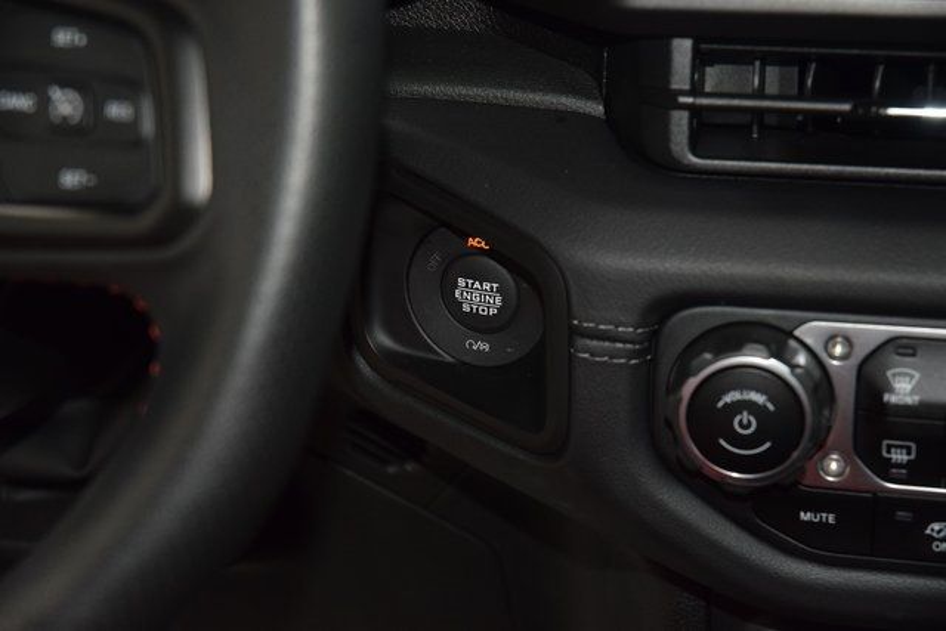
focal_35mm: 105
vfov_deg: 13.0
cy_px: 316
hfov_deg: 19.5
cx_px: 473
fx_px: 2760
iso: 2000
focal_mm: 70
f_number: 4.5
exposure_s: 1/50
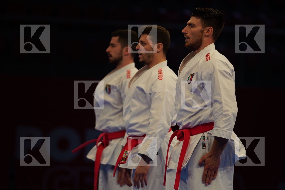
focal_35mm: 268
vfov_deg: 5.1
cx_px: 142
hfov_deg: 7.7
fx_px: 2122
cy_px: 95
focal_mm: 179
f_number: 2.8
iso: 640
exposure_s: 1/250
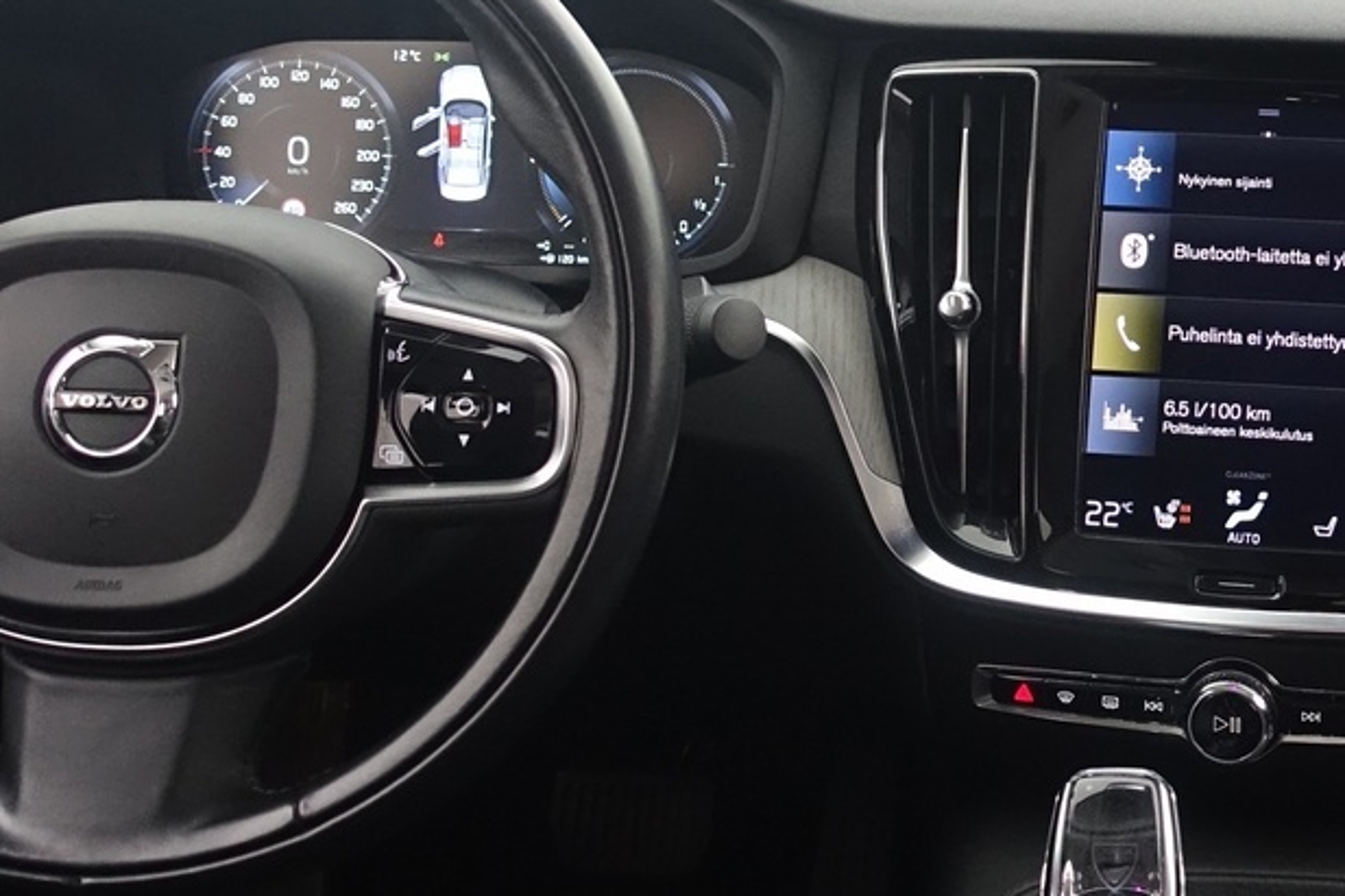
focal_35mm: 63
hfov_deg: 30.3
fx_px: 2353
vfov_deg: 21.3
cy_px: 179
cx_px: 1243
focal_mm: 8.8
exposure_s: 1/30
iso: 1000
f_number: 2.5
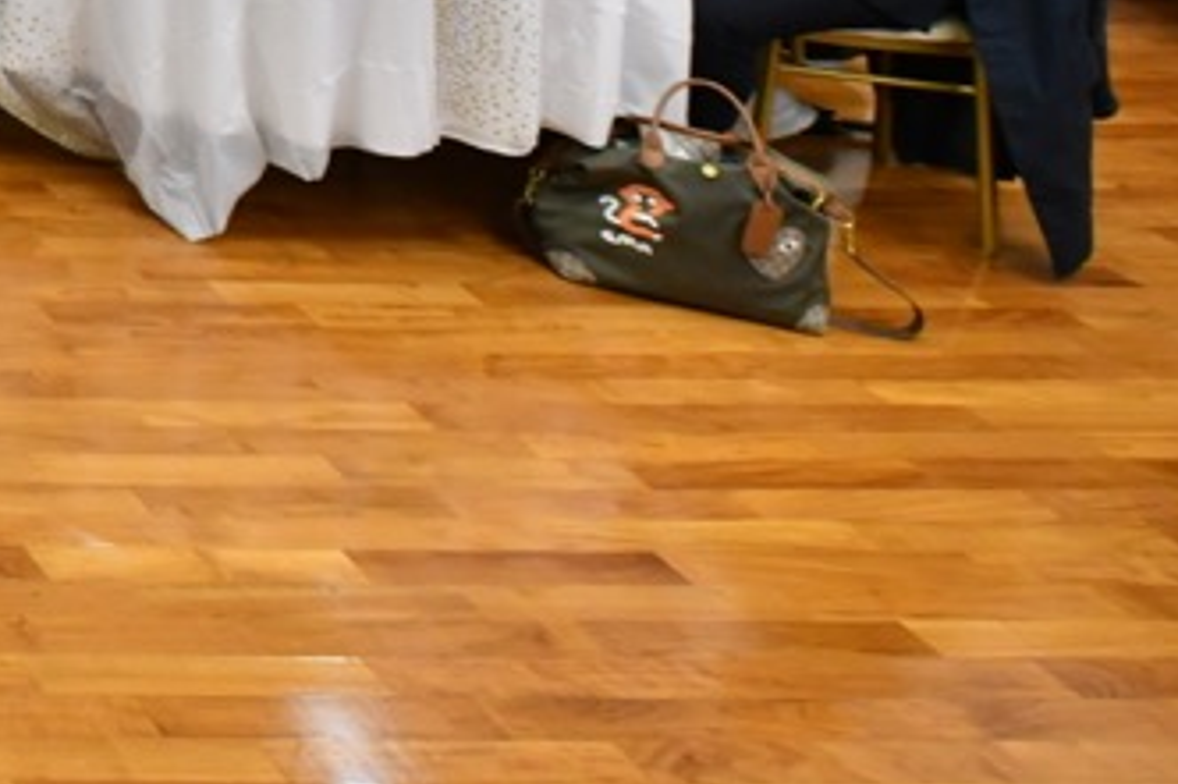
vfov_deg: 19.1
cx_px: -1050
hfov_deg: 20.9
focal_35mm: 54
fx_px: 1766
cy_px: -626
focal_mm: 14
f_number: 4.5
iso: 2000
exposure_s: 1/125
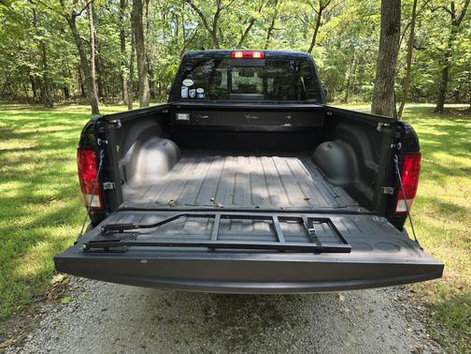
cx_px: 236
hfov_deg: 73.9
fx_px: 313
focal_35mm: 23
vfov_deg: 58.9
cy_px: 177
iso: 40
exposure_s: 1/180
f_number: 1.7
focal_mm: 6.3
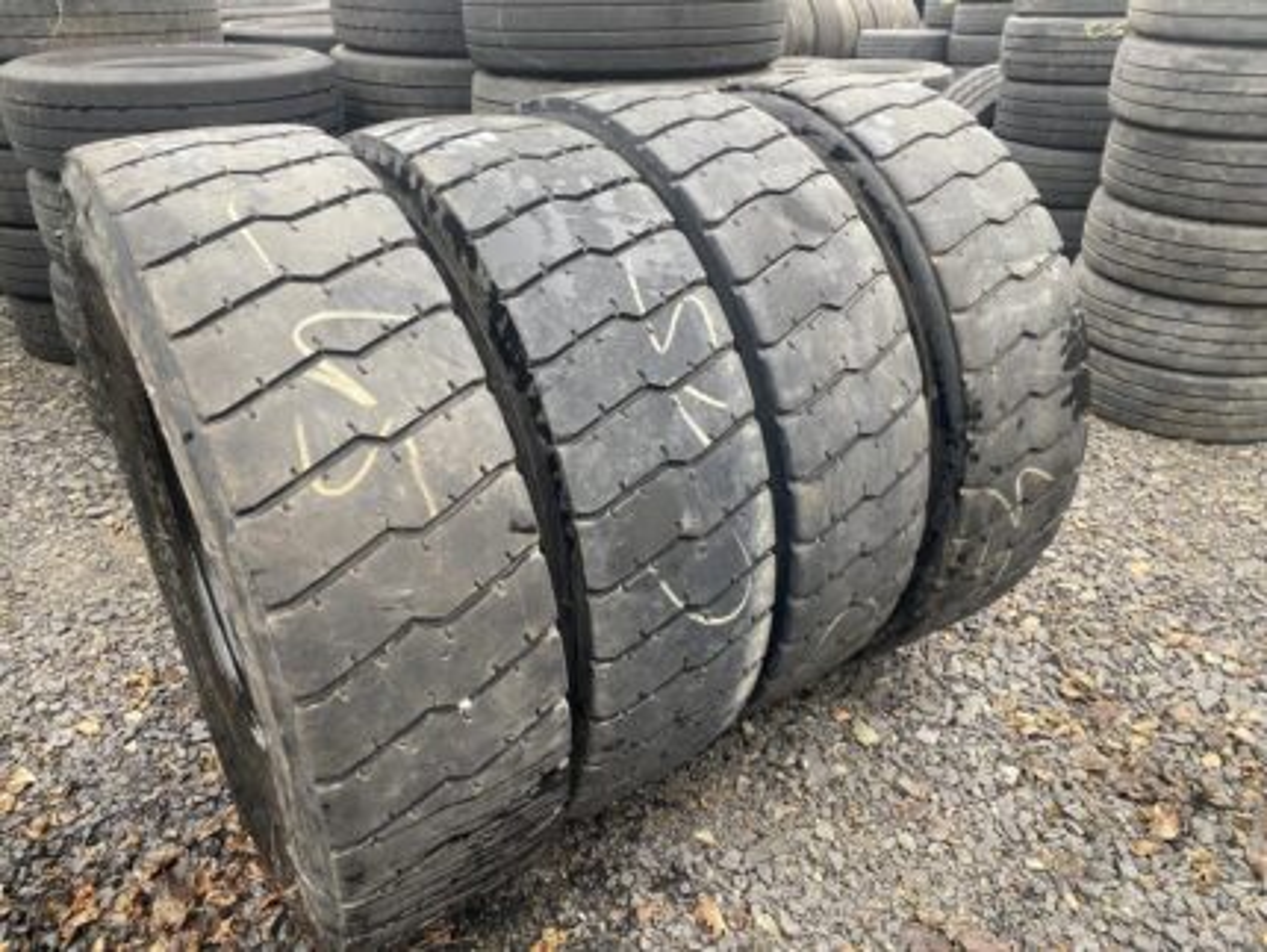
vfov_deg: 53.1
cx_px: 634
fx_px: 952
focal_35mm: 26
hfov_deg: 67.3
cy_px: 476
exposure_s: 1/122
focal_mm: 4.25
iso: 80
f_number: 1.8
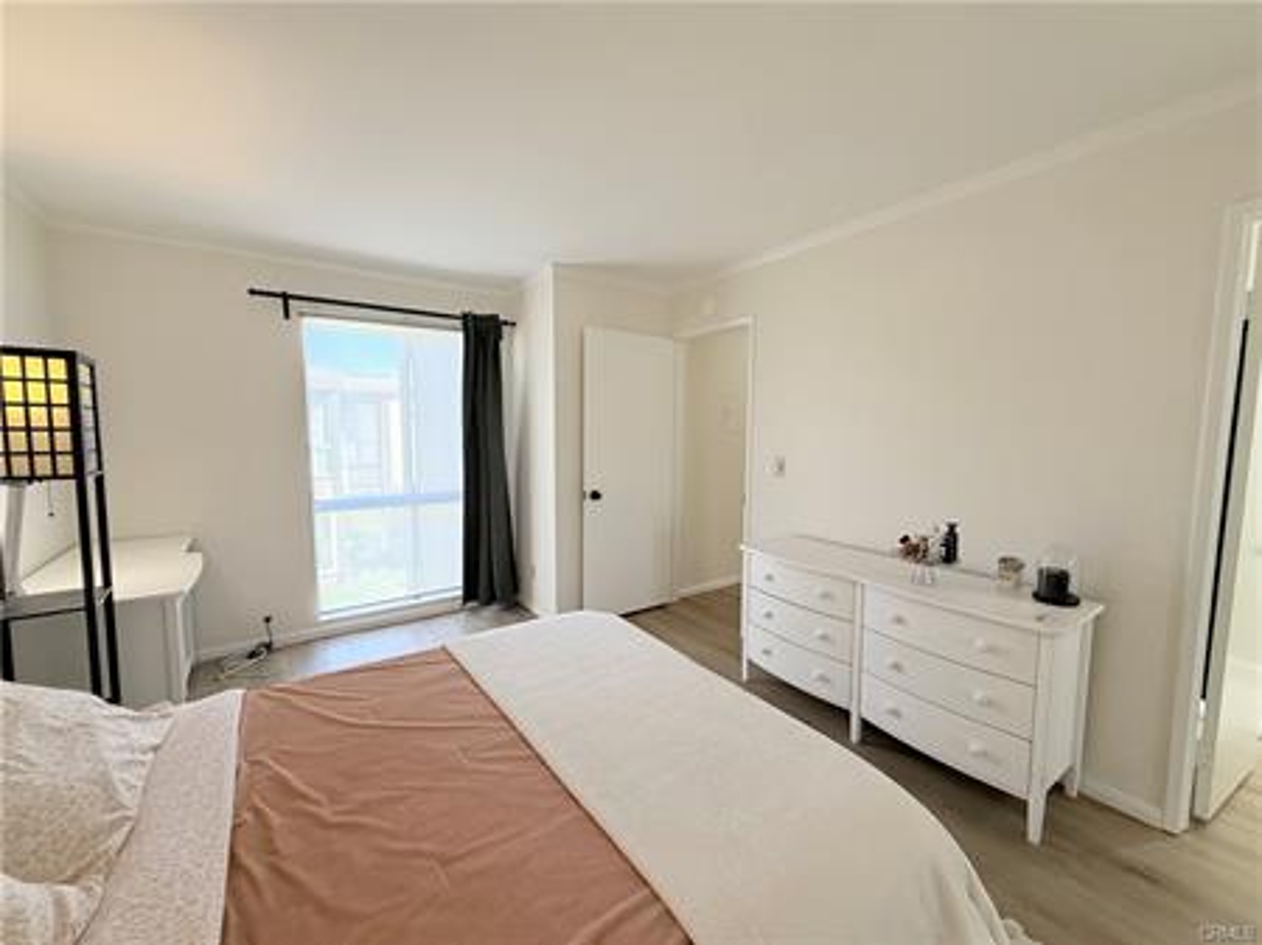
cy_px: 472
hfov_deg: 102.1
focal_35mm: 14
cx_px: 631
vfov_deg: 85.6
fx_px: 510
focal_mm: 2.22
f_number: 2.2
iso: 160
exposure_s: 1/120
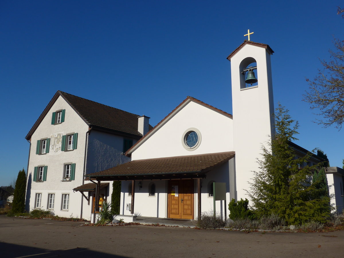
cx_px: 172
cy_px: 129
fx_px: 288
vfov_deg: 48.2
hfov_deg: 61.7
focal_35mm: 29
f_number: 3.5
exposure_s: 1/2000
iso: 80
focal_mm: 6
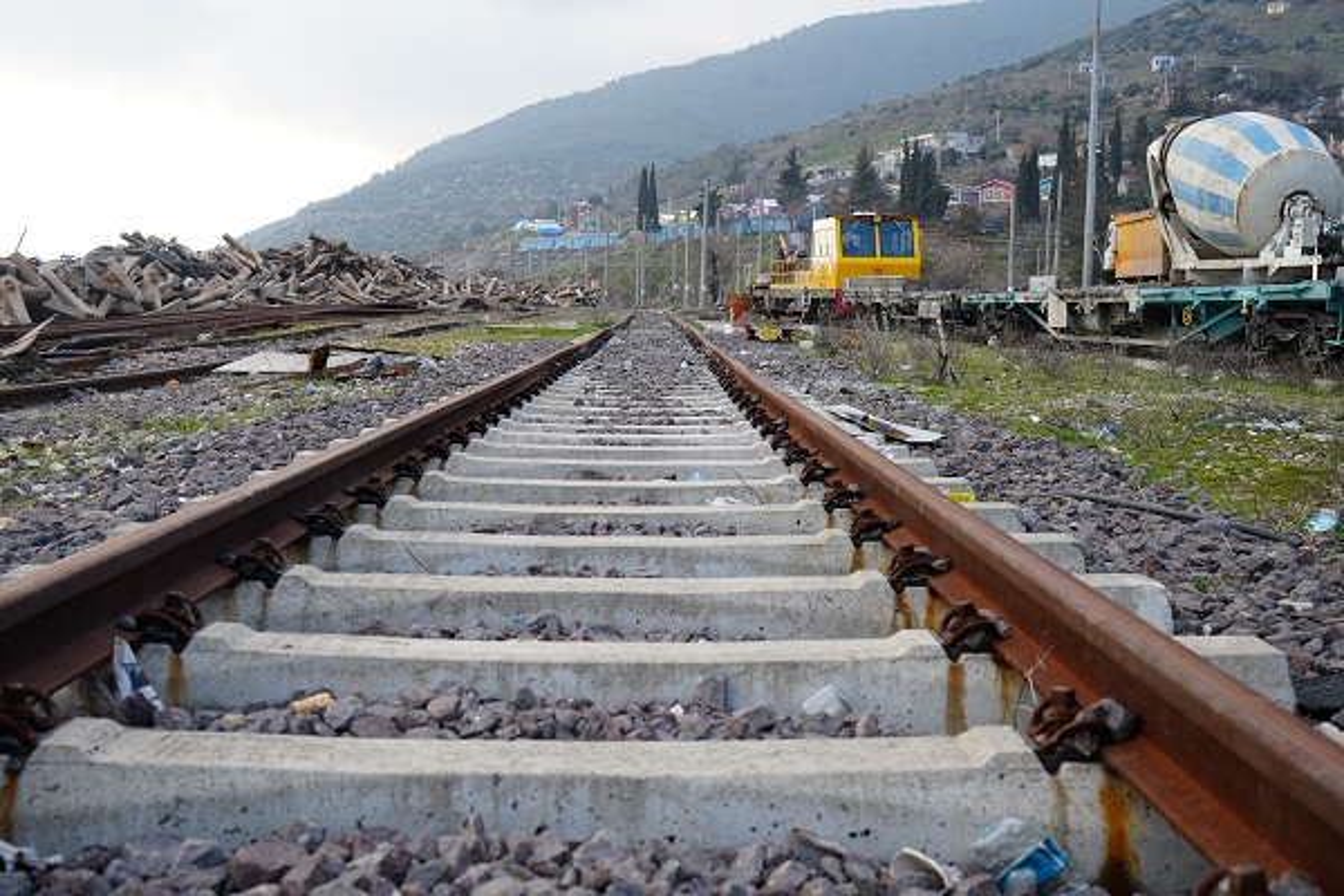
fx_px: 1568
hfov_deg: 46.4
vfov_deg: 31.9
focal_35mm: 42
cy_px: 448
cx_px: 672
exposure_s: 1/100
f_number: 6.3
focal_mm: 42
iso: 100
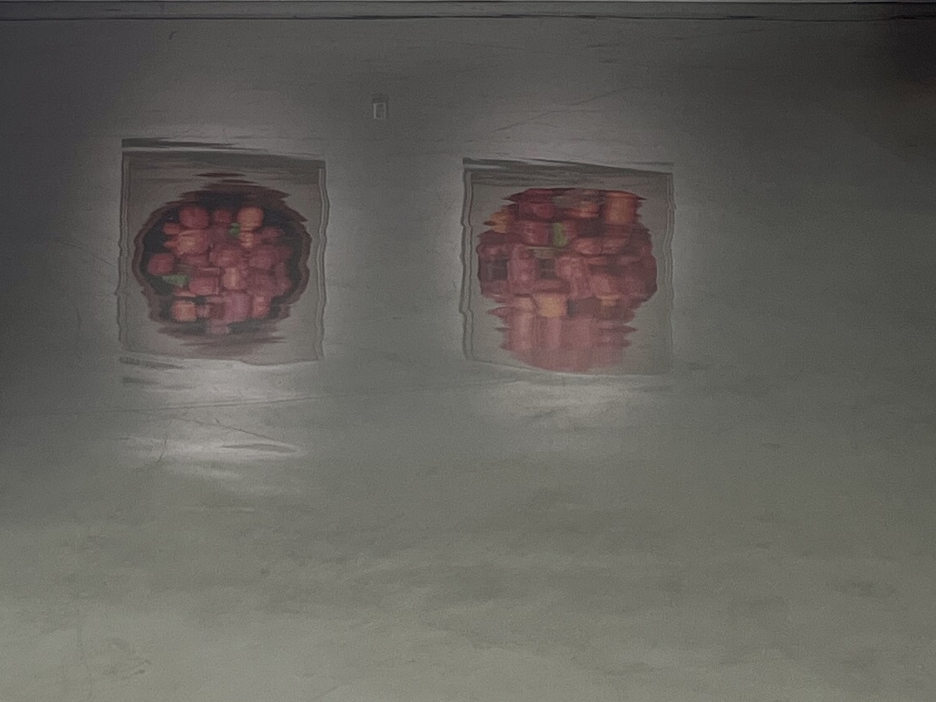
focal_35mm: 93
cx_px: 260
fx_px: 2514
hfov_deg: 21.0
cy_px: -326
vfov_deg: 14.8
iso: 50
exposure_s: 1/314
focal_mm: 5.1
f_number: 1.6
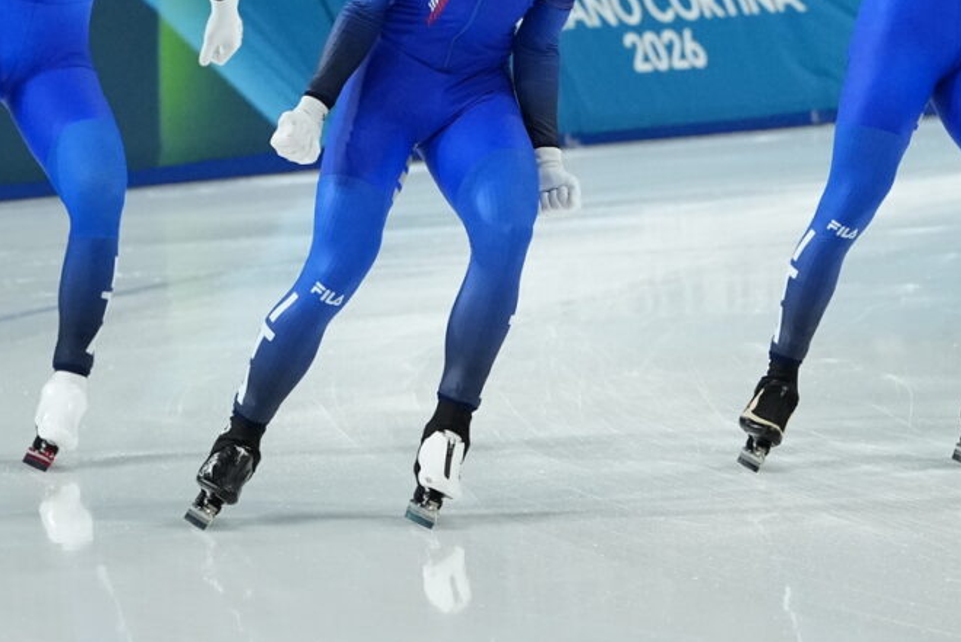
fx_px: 5048
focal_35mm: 189
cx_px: 464
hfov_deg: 10.9
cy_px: 126
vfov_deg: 7.3
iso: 3200
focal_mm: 104
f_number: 4
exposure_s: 1/1250
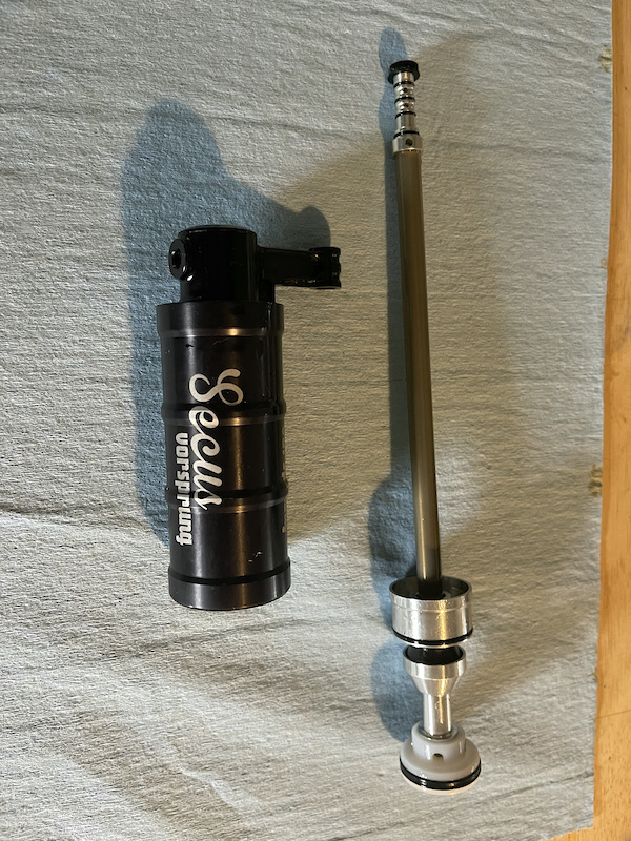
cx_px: 316
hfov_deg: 53.1
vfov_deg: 67.3
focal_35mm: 26
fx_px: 632
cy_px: 420
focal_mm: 5.1
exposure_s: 1/40
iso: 400
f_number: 1.6
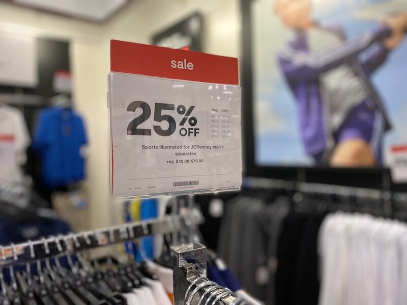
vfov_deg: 53.1
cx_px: 204
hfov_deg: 67.3
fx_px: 306
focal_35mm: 26
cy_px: 152
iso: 80
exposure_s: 1/60
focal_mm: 4.25
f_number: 1.8
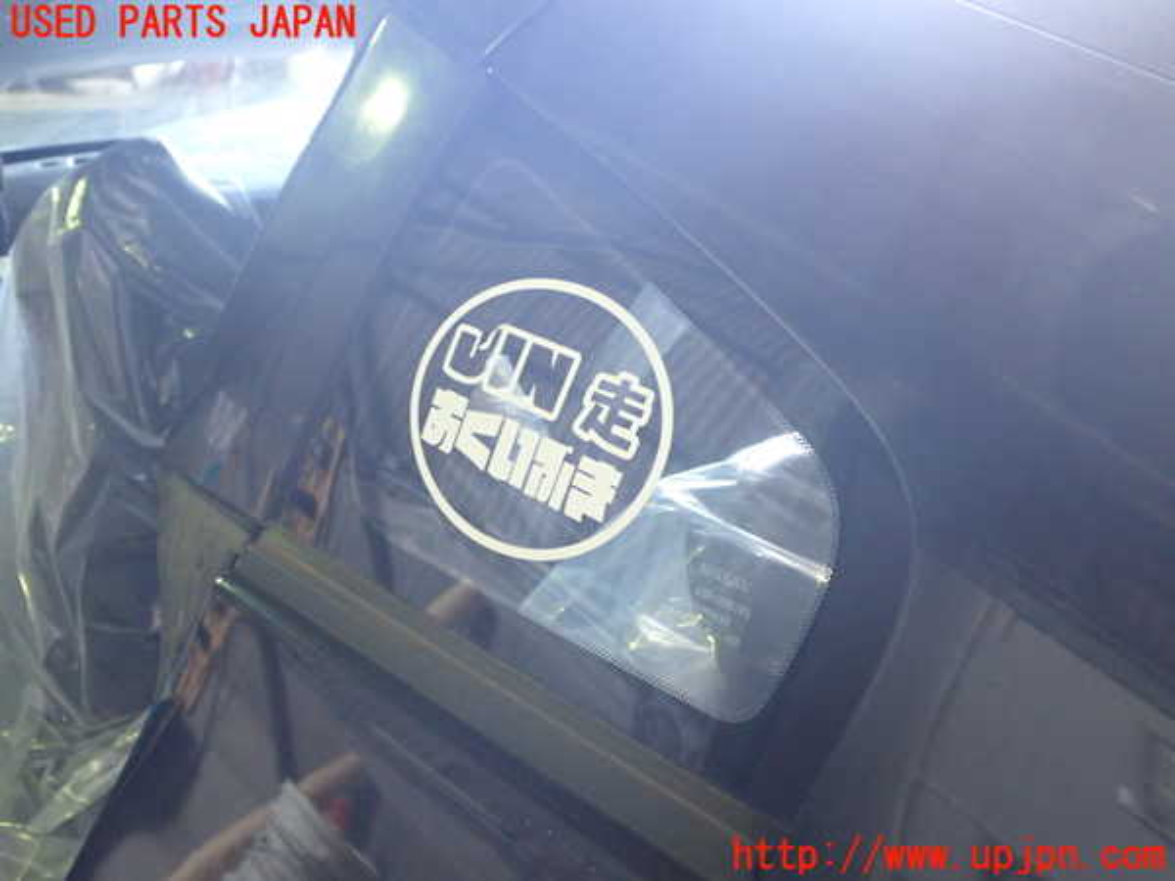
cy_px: 440
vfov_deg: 35.1
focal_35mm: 41
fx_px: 1392
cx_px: 588
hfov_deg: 45.8
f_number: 2.8
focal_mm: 7.31
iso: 640
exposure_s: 1/40
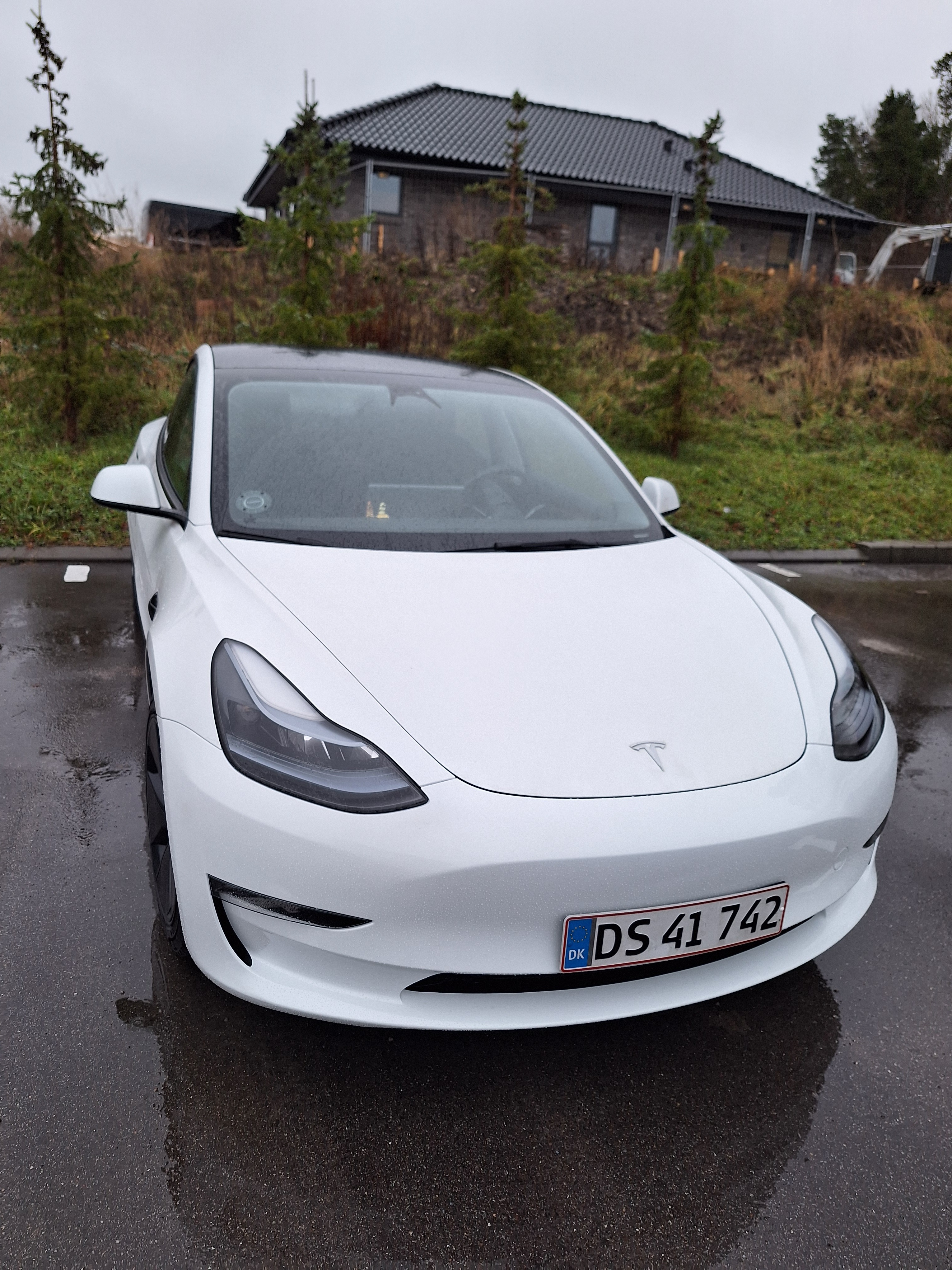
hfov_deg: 58.9
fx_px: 843
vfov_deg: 73.9
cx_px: 476
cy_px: 635
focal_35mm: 23
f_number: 1.8
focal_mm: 5.54
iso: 64
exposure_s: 1/100
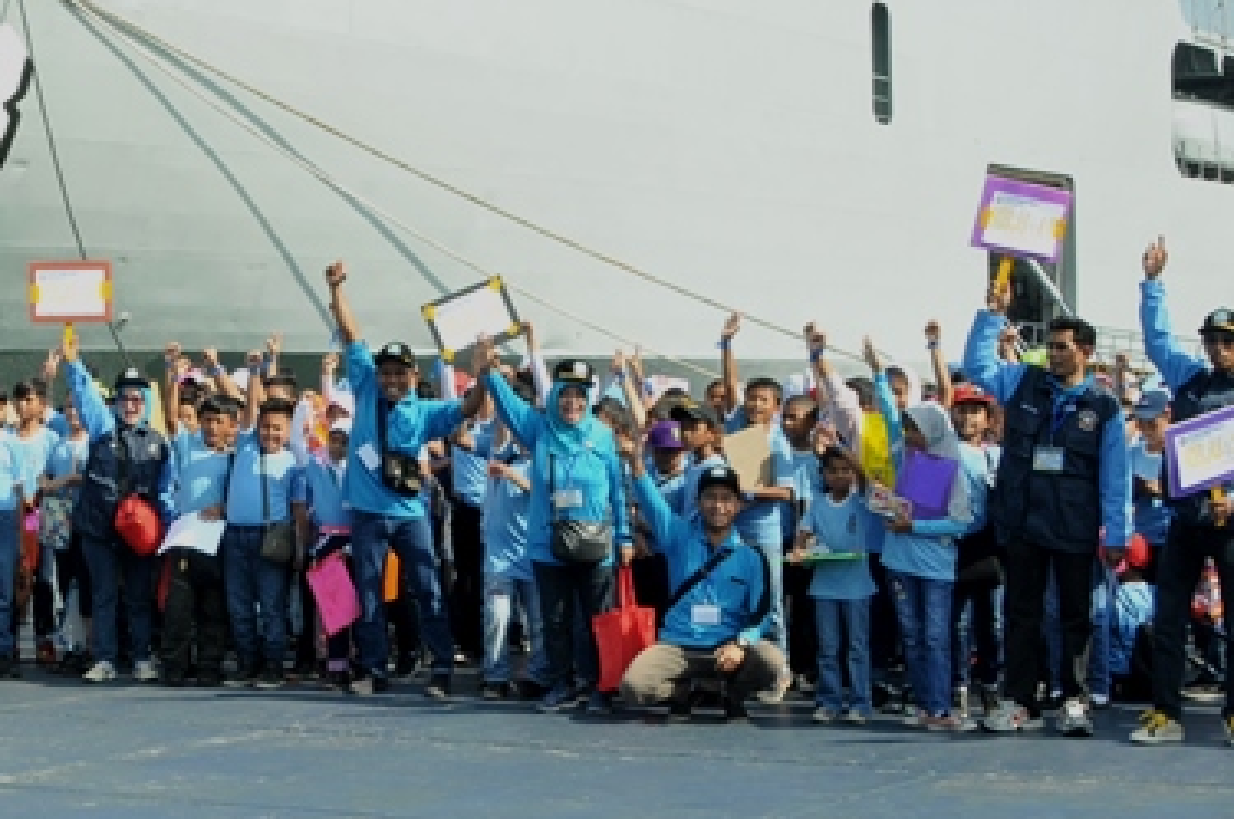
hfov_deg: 21.9
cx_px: 33
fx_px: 3081
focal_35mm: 90
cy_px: 69
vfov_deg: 15.0
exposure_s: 1/80
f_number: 13
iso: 200
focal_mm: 28
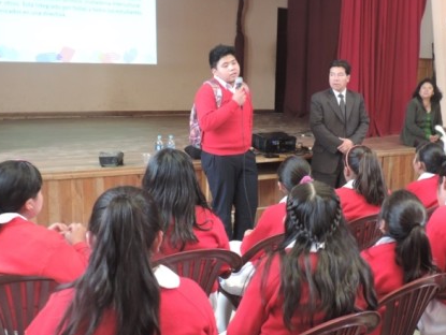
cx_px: 279
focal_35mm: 46
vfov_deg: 31.6
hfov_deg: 40.9
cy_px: 176
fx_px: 593
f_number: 3.3
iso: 450
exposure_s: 1/13
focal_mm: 6.2
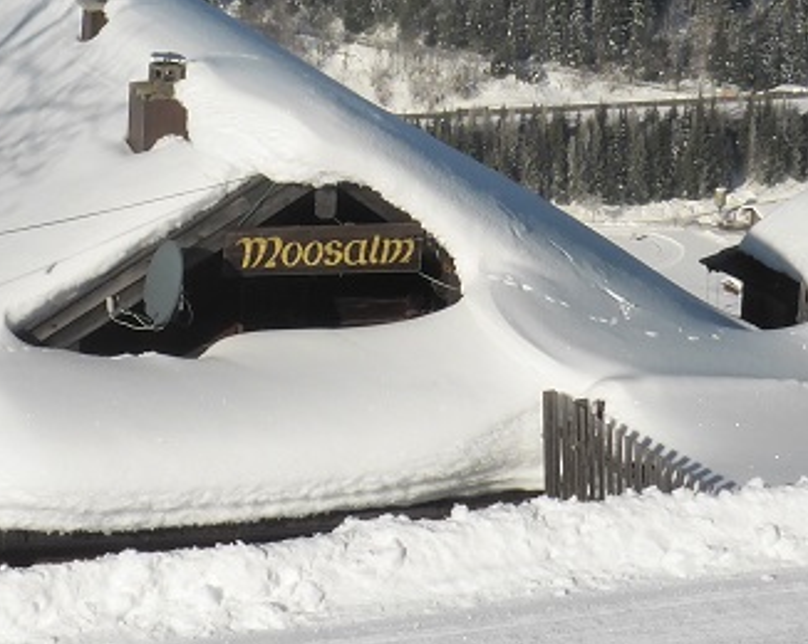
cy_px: 35
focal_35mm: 175
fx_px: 4180
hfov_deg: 11.0
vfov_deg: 8.8
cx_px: 317
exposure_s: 1/1600
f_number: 6.3
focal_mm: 9.7
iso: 200
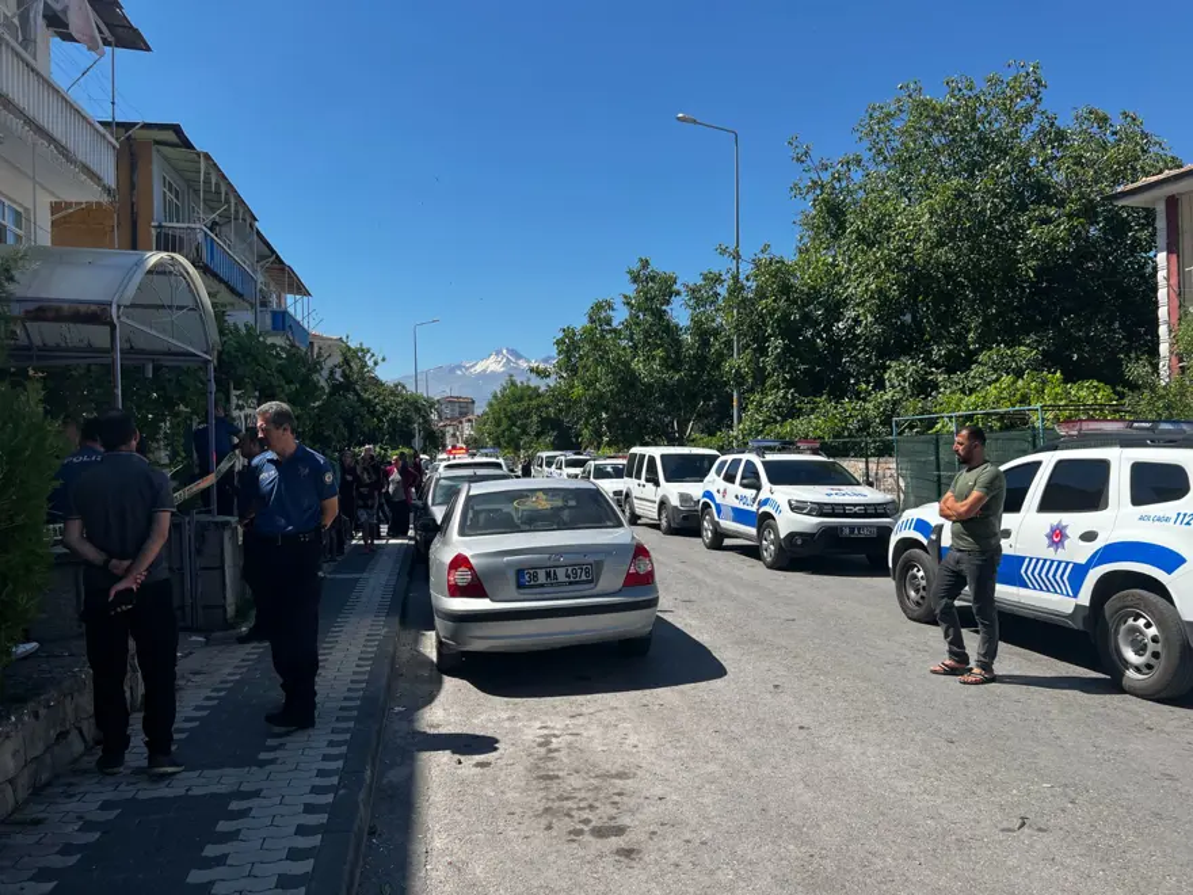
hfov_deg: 67.3
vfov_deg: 53.1
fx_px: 896
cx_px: 596
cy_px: 448
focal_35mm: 26
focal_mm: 5.7
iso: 50
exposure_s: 1/2994
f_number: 1.5
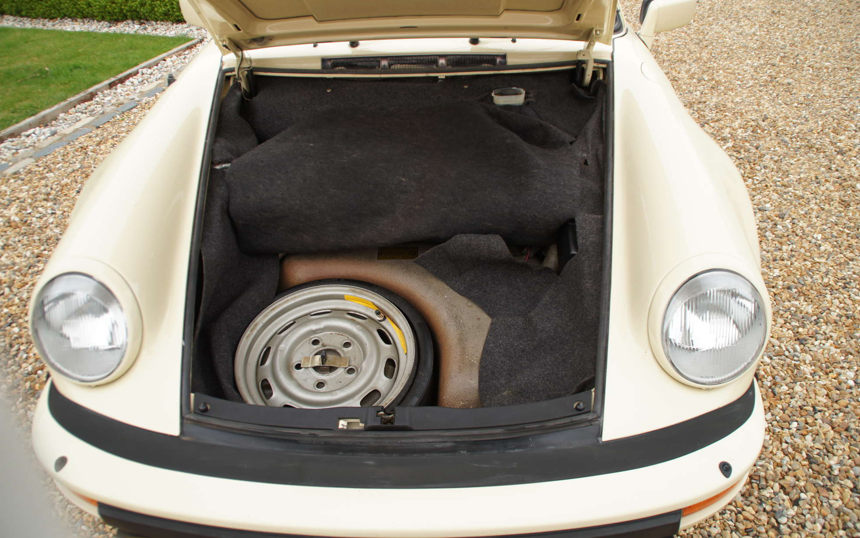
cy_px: 248
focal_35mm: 28
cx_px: 427
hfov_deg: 66.5
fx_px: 656
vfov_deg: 44.5
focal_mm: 18
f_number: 4.5
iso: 100
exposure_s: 1/200
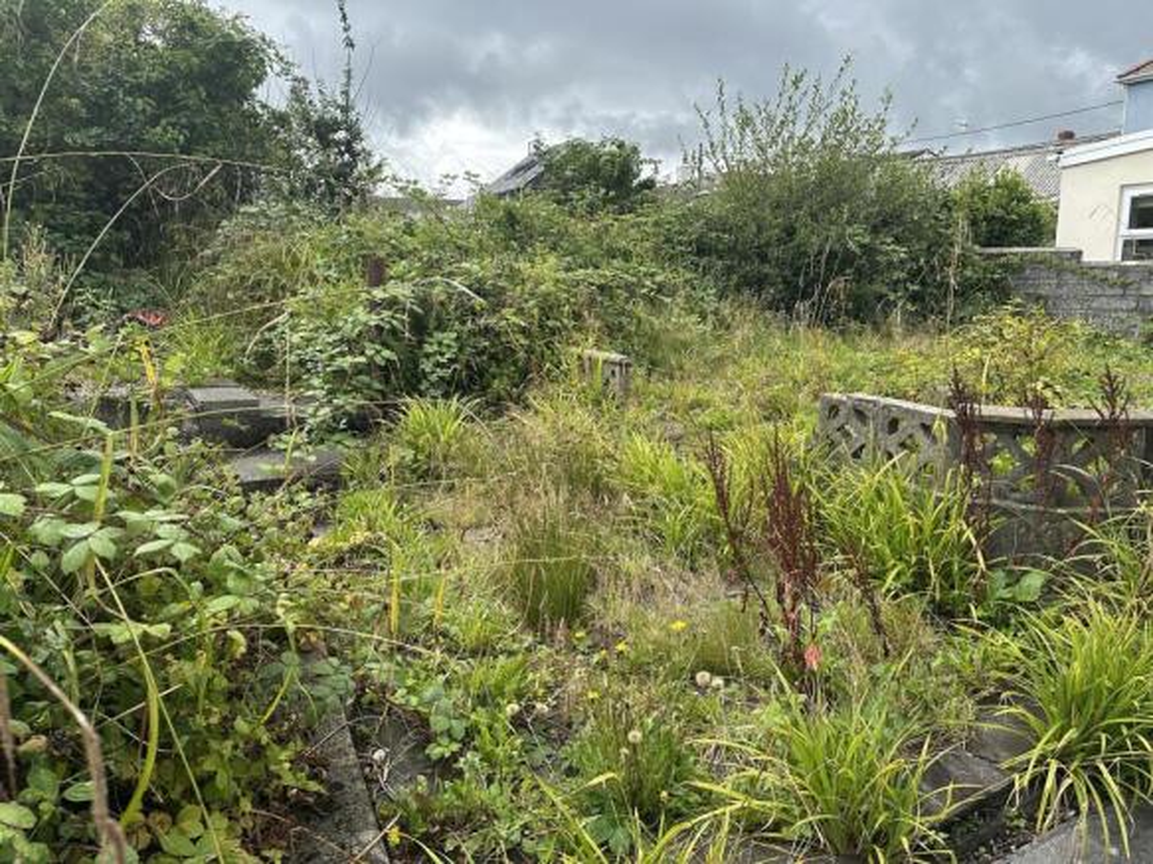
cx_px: 576
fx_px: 799
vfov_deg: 56.8
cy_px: 432
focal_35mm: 24
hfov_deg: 71.6
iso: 80
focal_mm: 6.86
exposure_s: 1/1613
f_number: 1.78
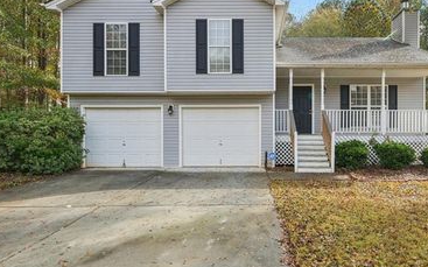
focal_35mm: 25
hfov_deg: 71.7
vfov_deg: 49.2
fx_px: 291
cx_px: 260
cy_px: 134
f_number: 8
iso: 100
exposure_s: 1/50
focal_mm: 18
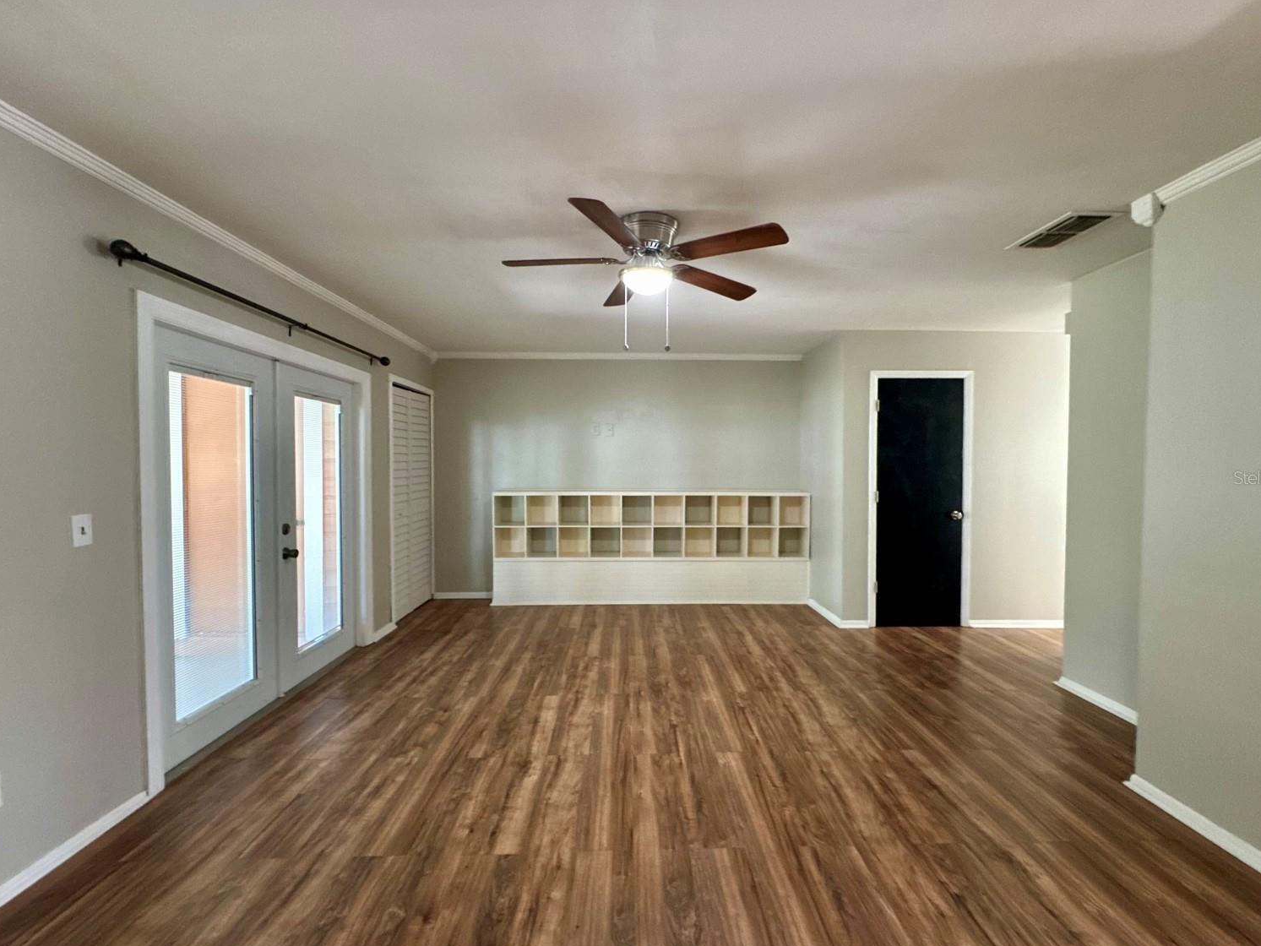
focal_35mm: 15
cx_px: 638
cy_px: 477
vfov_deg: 81.8
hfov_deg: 98.2
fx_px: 546
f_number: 2.2
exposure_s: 1/60
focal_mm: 2.22
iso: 1250
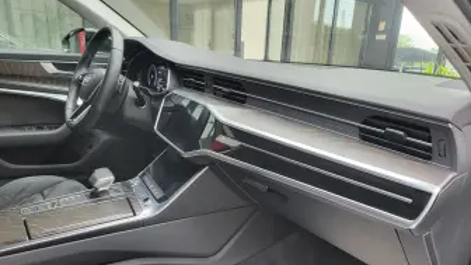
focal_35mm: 28
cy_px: 175
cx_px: 236
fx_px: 350
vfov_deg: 41.0
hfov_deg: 67.9
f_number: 1.8
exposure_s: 1/100
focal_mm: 5
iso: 125
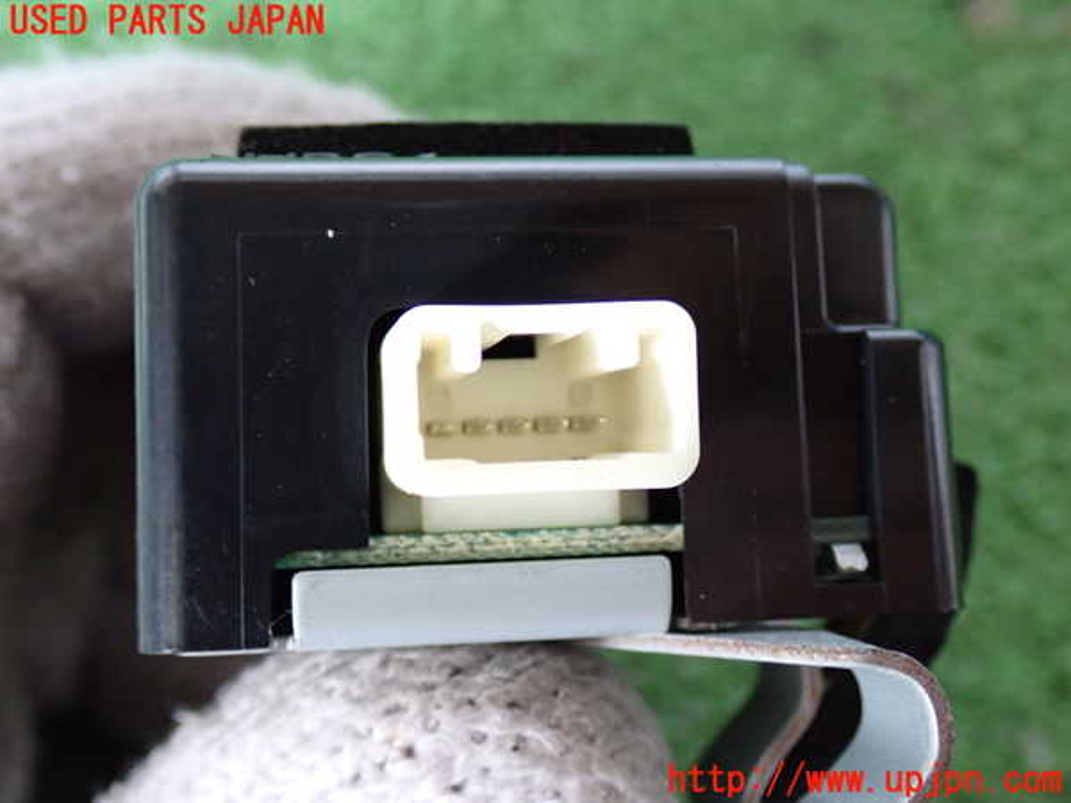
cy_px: 402
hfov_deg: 38.2
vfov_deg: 29.1
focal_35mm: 50
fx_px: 1547
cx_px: 536
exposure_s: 1/50
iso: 800
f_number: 3.2
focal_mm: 9.01
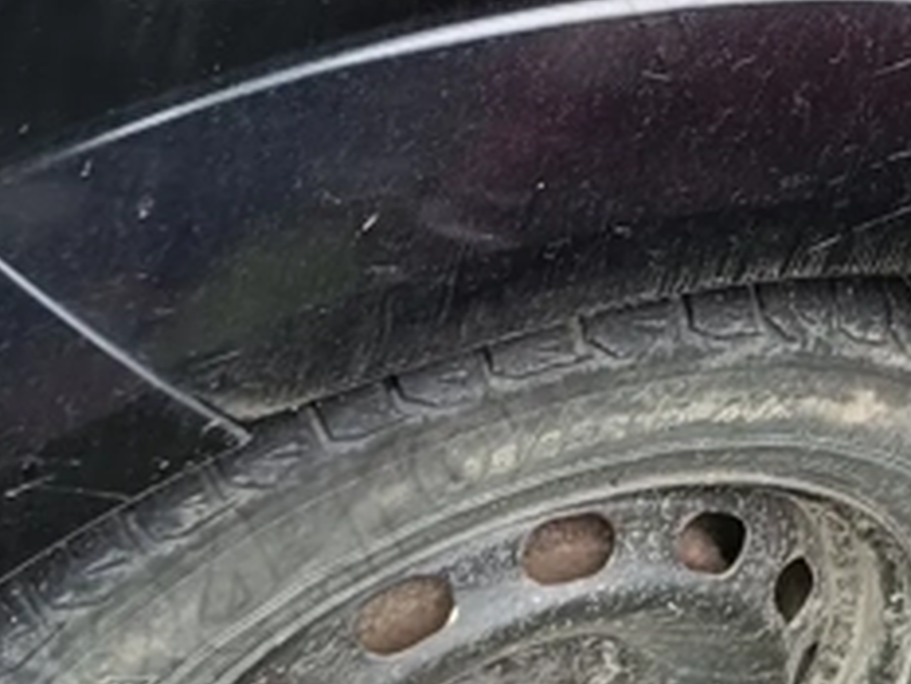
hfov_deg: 16.8
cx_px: 1470
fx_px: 2712
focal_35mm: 103
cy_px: -223
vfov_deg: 13.8
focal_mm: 5.59
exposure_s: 1/153
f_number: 1.88
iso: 52
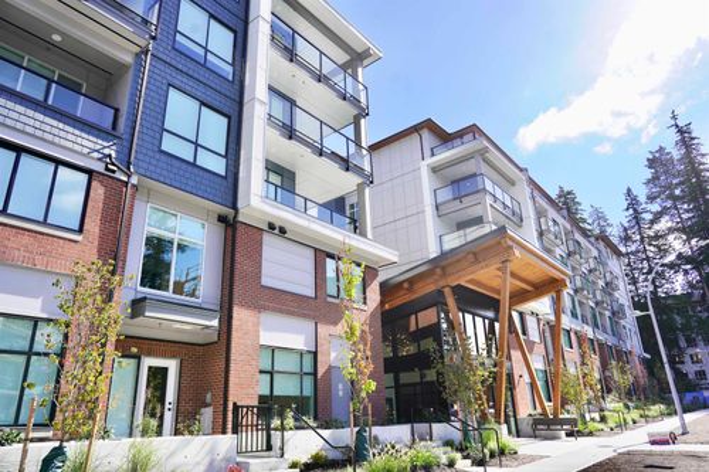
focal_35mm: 25
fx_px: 492
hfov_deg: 71.5
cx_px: 354
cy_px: 236
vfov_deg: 51.3
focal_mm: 25
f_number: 5
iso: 100
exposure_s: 1/400
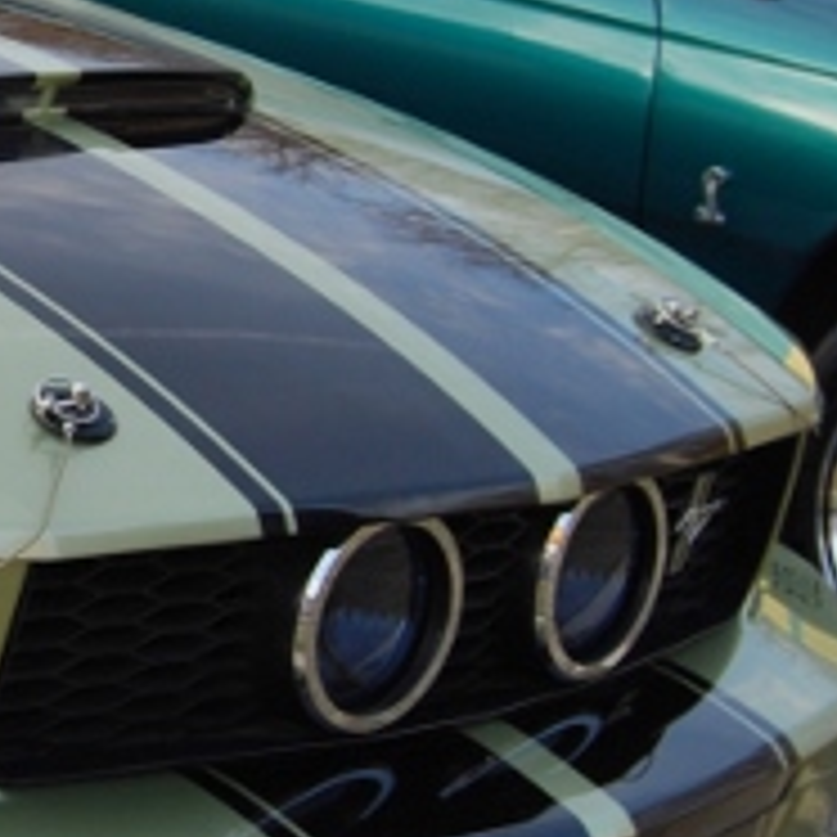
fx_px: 3912
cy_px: 274
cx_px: -518
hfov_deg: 11.6
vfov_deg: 12.2
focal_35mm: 143
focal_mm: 26
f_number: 6.3
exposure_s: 1/160
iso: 200
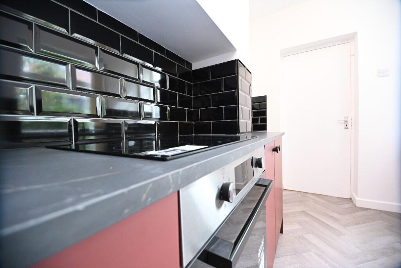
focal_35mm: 14
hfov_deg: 104.2
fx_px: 156
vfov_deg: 81.2
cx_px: 200
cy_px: 134
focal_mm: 14
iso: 3600
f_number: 5.3
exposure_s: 1/60
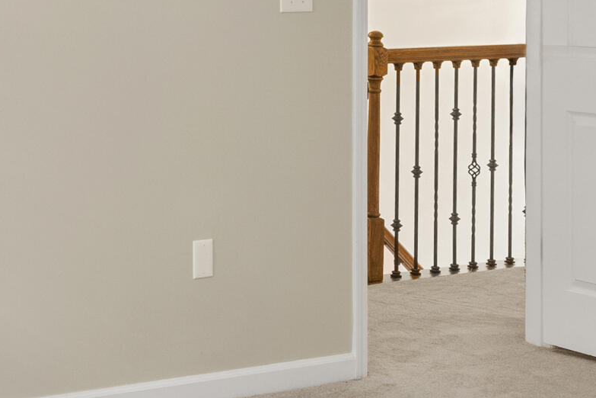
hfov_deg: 22.0
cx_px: 159
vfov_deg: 14.3
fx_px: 1523
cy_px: -95
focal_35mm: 92
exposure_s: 1/2
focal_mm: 16
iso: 400
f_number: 7.1
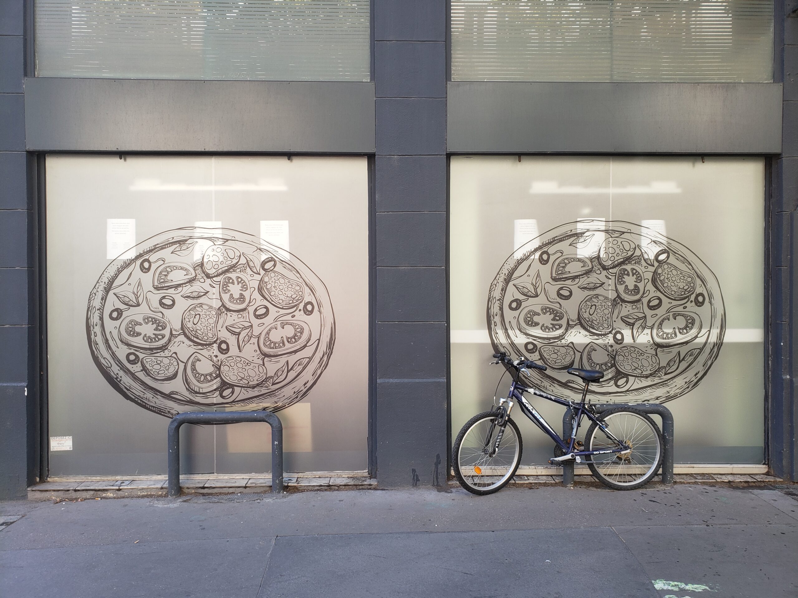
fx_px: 599
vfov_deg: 53.1
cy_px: 299
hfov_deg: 67.3
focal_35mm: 26
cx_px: 399
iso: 50
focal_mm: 4.3
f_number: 2.4
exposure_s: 1/100
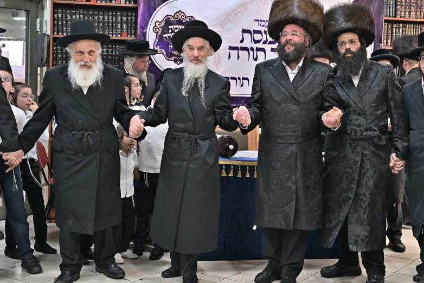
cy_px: 128
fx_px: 648
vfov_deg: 24.6
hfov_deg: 36.2
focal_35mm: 55
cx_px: 235
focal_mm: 42
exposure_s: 1/160
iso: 1000
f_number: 4
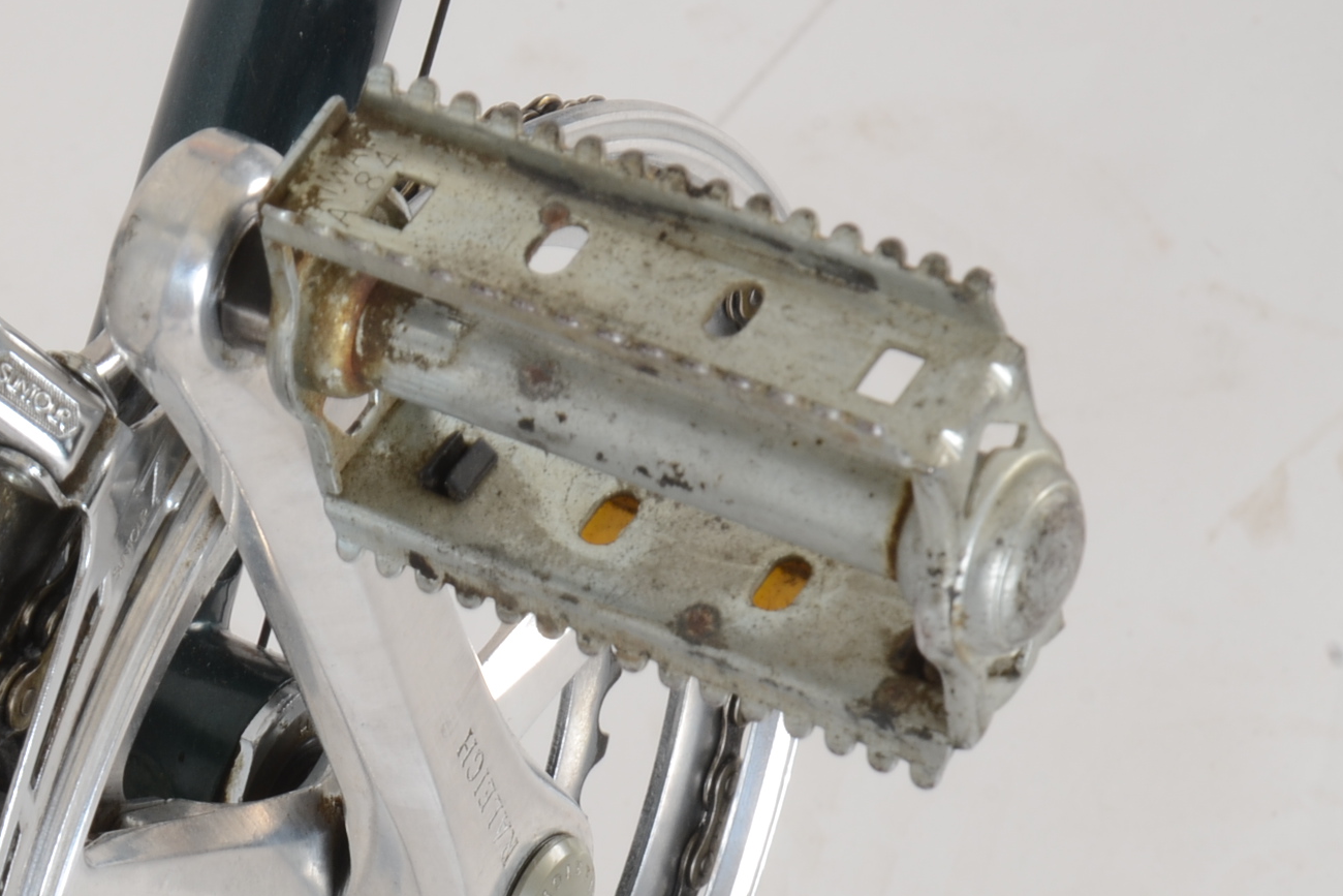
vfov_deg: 4.6
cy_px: 494
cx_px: 158
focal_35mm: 298
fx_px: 11115
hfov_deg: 6.9
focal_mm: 105
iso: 160
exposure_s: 1/80
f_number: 16
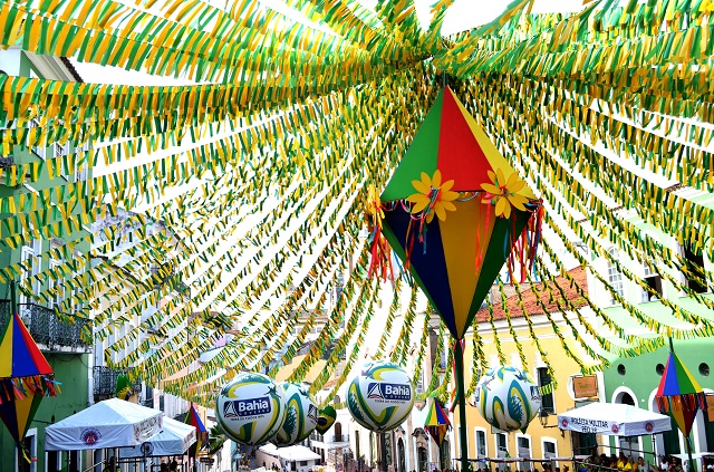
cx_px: 357
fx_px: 653
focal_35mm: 33
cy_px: 236
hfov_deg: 57.4
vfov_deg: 39.7
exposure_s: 1/60
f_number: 6.3
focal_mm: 22
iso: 100
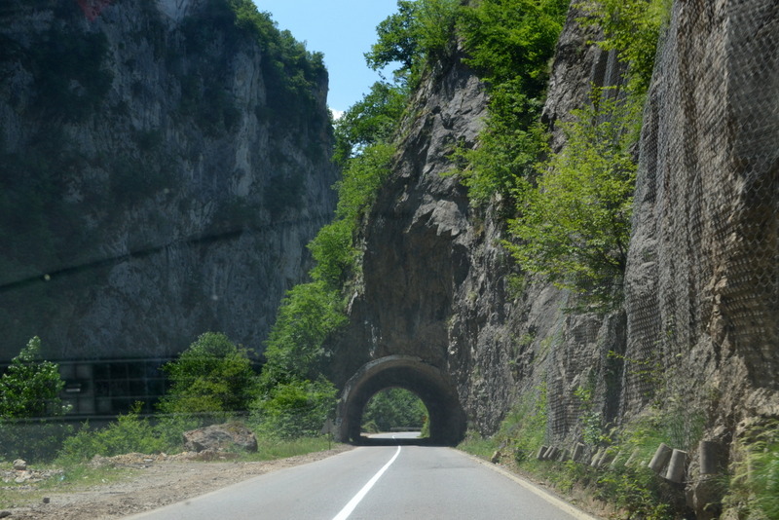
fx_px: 1104
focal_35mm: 51
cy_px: 260
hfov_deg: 38.9
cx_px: 390
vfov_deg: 26.5
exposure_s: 1/320
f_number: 10
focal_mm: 34
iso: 400
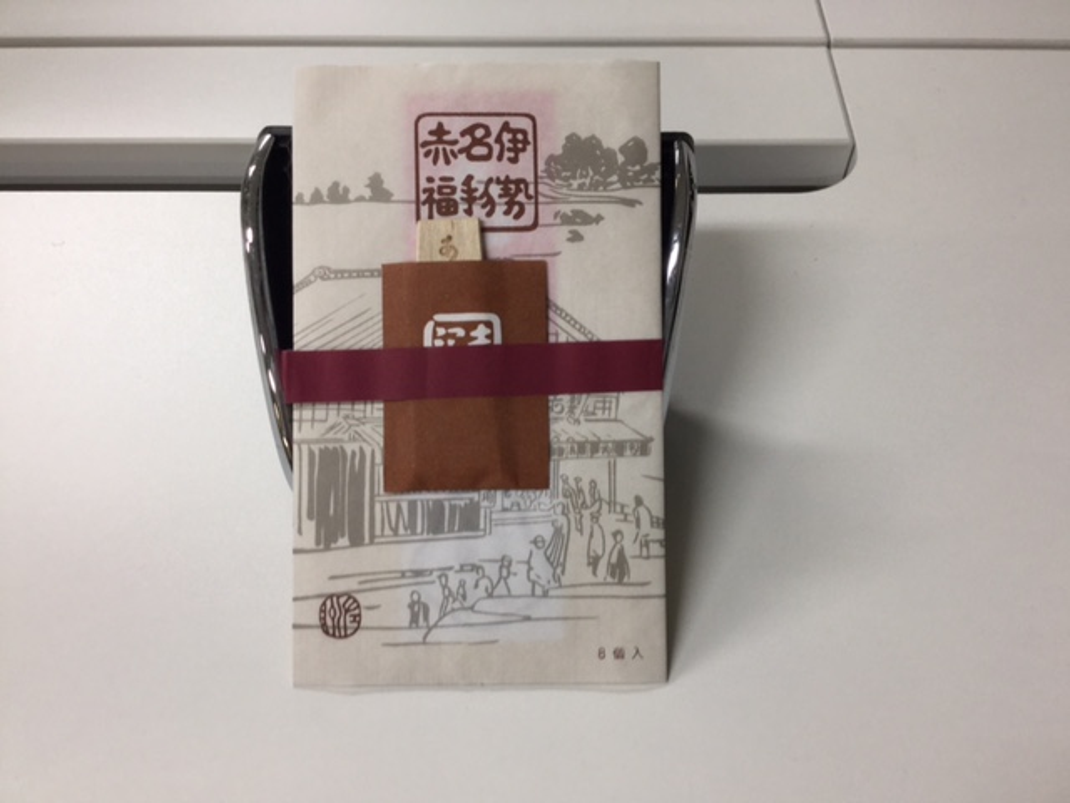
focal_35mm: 31
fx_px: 958
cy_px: 402
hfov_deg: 58.4
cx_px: 535
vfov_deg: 45.4
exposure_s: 1/30
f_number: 2.4
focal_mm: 3.3
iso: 40
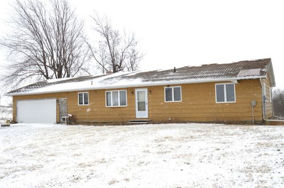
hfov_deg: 53.2
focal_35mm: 36
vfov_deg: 36.8
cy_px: 94
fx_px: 284
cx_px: 142
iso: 100
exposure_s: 1/320
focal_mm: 24
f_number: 9
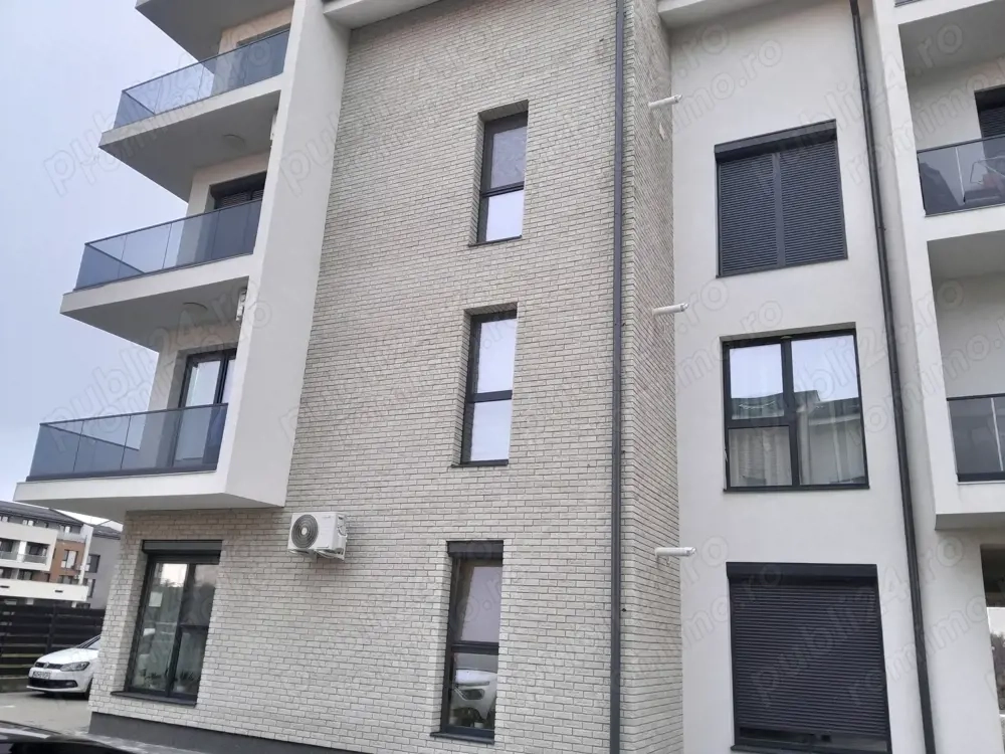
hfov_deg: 67.3
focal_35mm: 26
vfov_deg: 53.1
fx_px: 755
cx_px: 502
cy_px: 377
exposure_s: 1/50
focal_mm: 3.98
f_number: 1.8
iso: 64
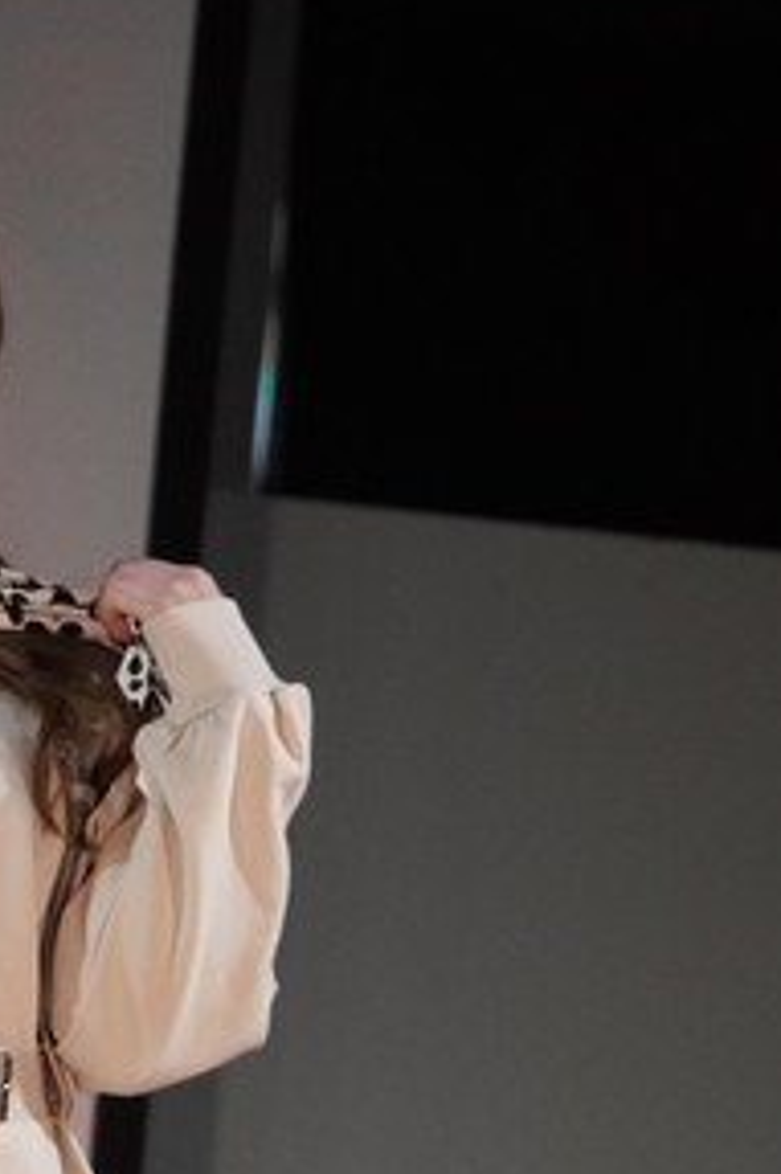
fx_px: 21828
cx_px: -51
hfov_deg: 2.0
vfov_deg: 3.1
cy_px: 929
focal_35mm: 670
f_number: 7.1
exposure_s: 1/320
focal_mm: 200
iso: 4000
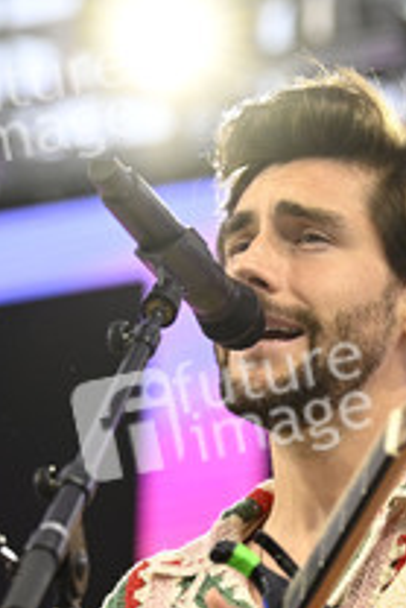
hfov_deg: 5.3
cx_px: 307
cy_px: 558
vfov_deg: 7.9
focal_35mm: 259
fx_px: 4374
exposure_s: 1/2000
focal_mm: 135
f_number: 3.5
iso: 2000
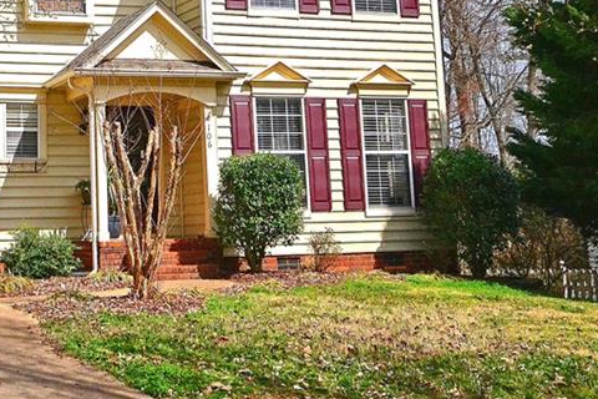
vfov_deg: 20.8
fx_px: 1063
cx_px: 67
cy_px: 34
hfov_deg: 30.2
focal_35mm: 64
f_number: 6.3
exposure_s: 1/2500
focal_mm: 20
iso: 1600
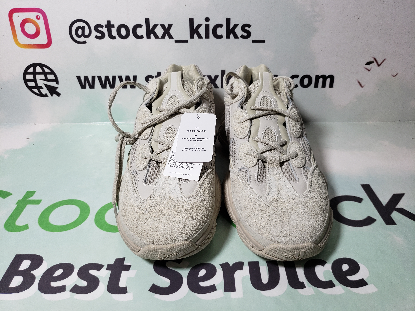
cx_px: 208
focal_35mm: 26
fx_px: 312
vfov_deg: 53.1
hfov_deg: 67.3
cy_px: 156
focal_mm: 4.3
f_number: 1.5
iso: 50
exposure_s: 1/463
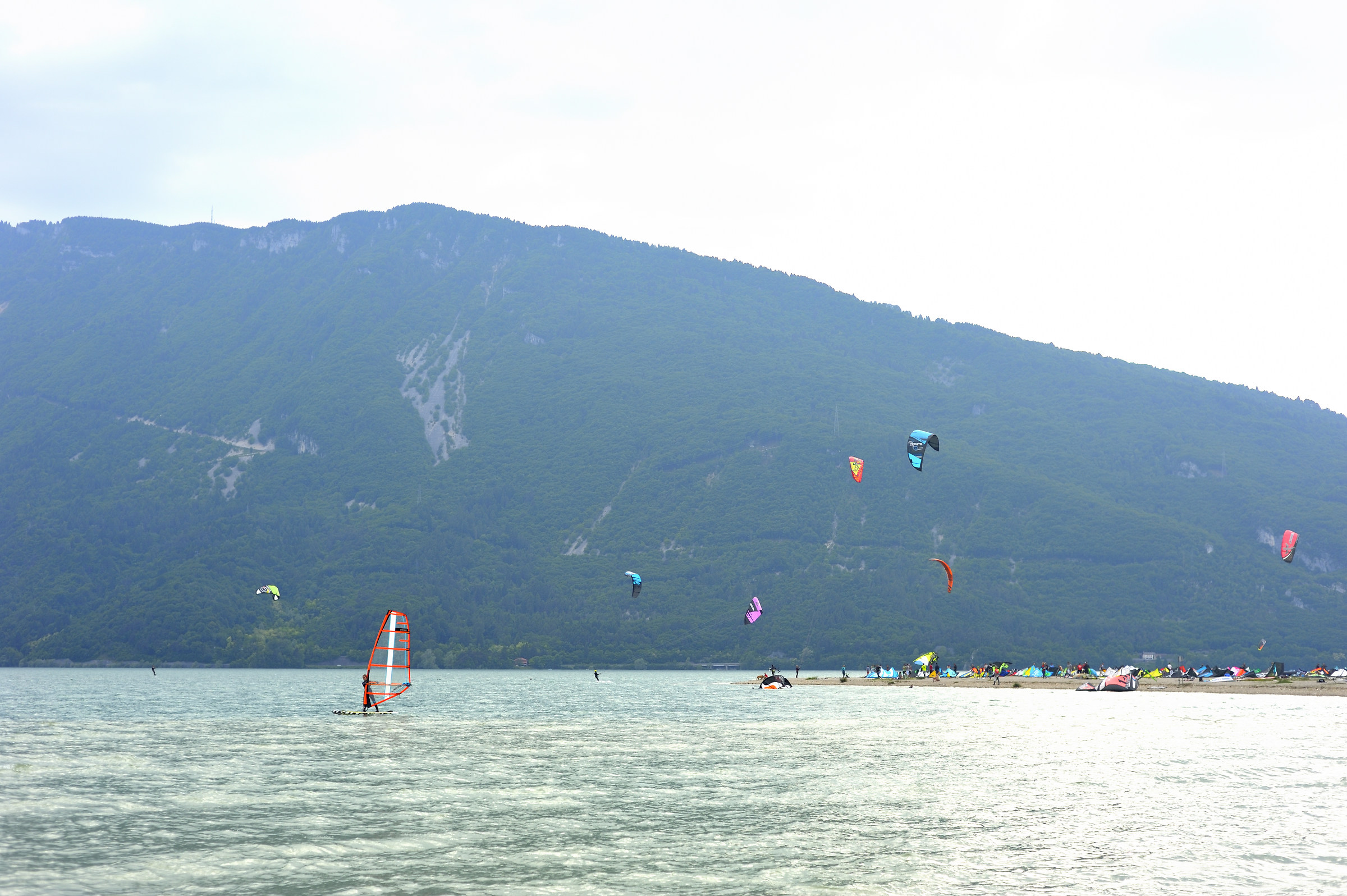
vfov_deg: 26.9
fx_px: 1869
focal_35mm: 50
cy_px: 448
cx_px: 674
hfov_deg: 39.6
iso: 200
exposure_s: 1/640
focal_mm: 50
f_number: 4
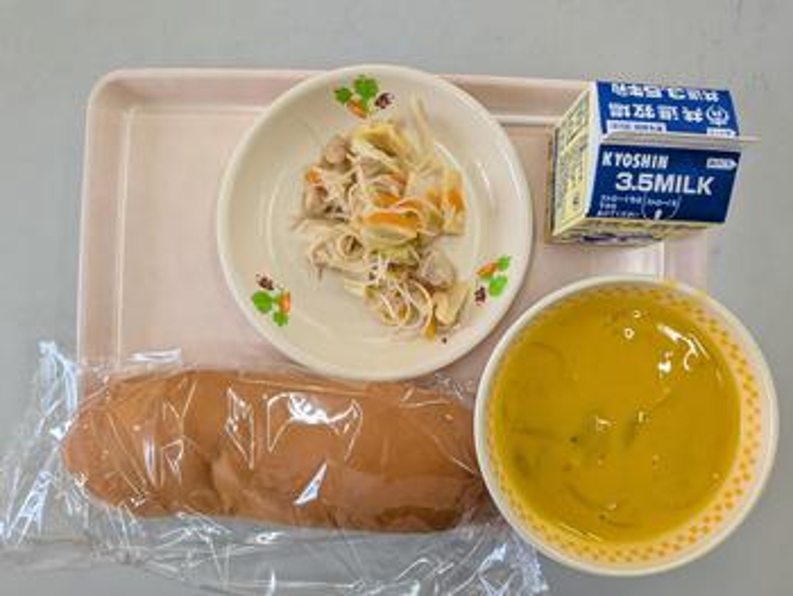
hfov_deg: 71.6
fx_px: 550
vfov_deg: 56.9
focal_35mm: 24
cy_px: 298
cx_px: 396
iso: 31
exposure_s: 1/575
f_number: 1.7
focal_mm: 4.53
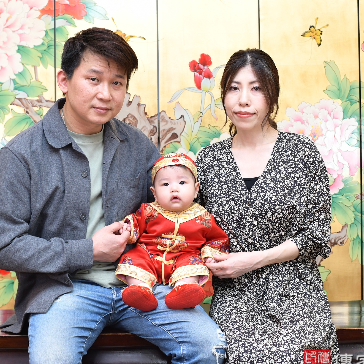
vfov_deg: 31.6
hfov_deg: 31.6
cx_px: 169
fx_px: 642
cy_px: 179
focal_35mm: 54
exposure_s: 1/200
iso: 1000
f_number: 4.5
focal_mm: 35
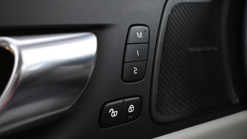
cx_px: 123
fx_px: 229
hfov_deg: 56.6
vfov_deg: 33.7
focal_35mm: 35
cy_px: 65
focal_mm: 22
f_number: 4
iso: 7200
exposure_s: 1/60
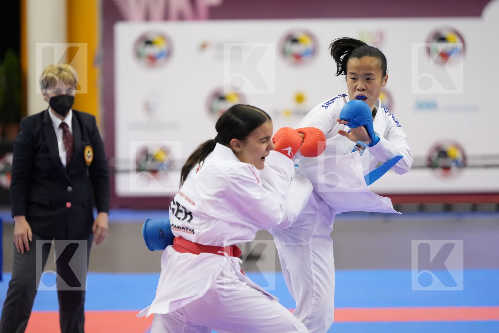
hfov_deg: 13.2
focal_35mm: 156
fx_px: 2162
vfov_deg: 8.8
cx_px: 250
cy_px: 166
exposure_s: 1/1000
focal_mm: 156
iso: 3200
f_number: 2.8
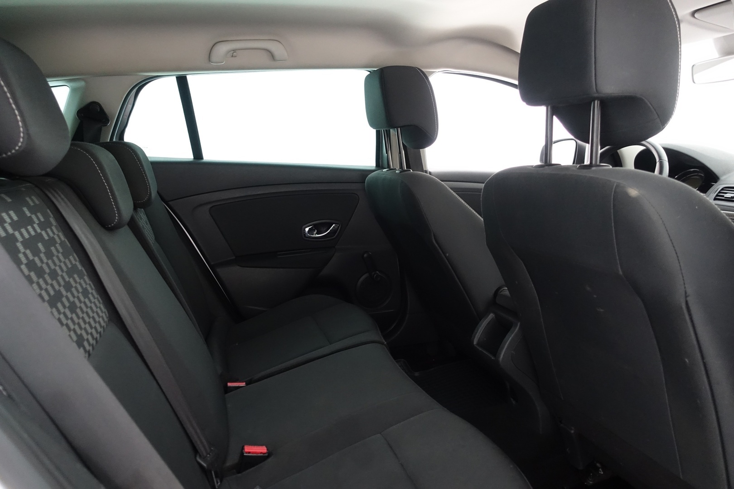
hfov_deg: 73.7
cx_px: 367
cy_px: 244
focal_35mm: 24
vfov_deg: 53.1
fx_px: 489
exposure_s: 1/25
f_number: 2.5
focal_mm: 8.8
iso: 1000
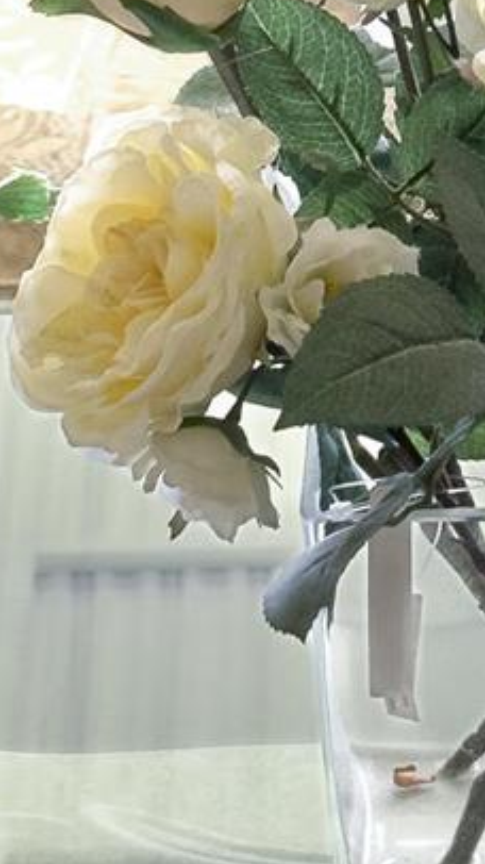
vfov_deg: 10.7
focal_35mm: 198
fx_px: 4532
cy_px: -136
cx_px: 489
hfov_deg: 6.1
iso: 64
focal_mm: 6.86
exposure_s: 1/238
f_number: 1.78
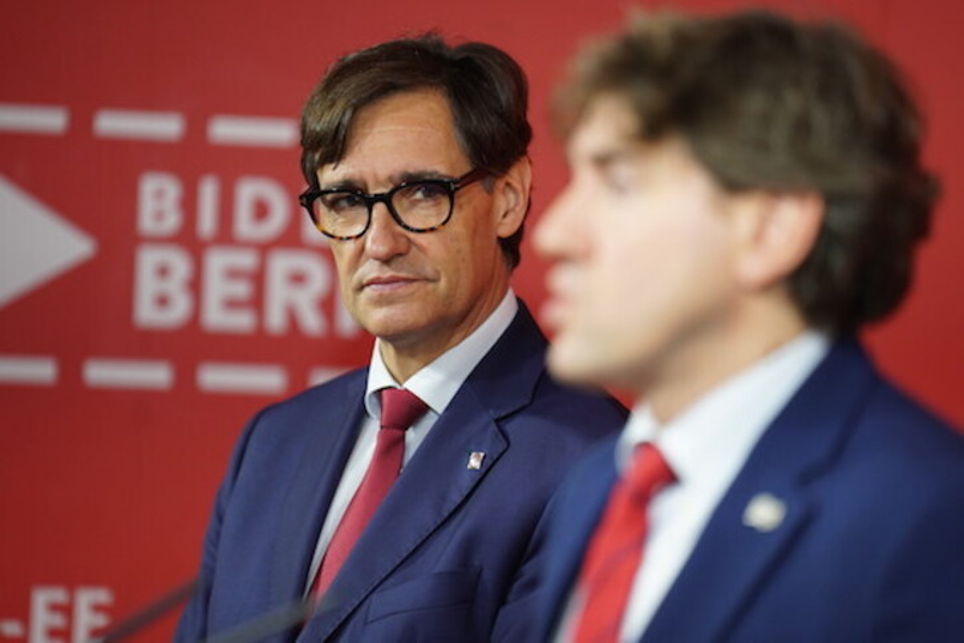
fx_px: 5355
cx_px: 482
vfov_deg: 6.9
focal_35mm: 200
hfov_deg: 10.3
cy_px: 322
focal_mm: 200
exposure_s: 1/1000
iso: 2000
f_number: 2.8
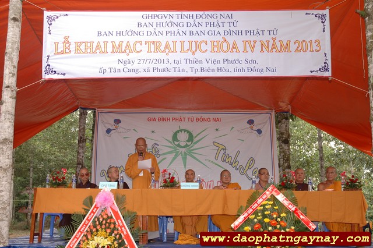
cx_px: 186
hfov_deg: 42.3
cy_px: 124
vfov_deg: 28.9
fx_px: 482
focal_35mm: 46
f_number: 5
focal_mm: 31
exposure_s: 1/100
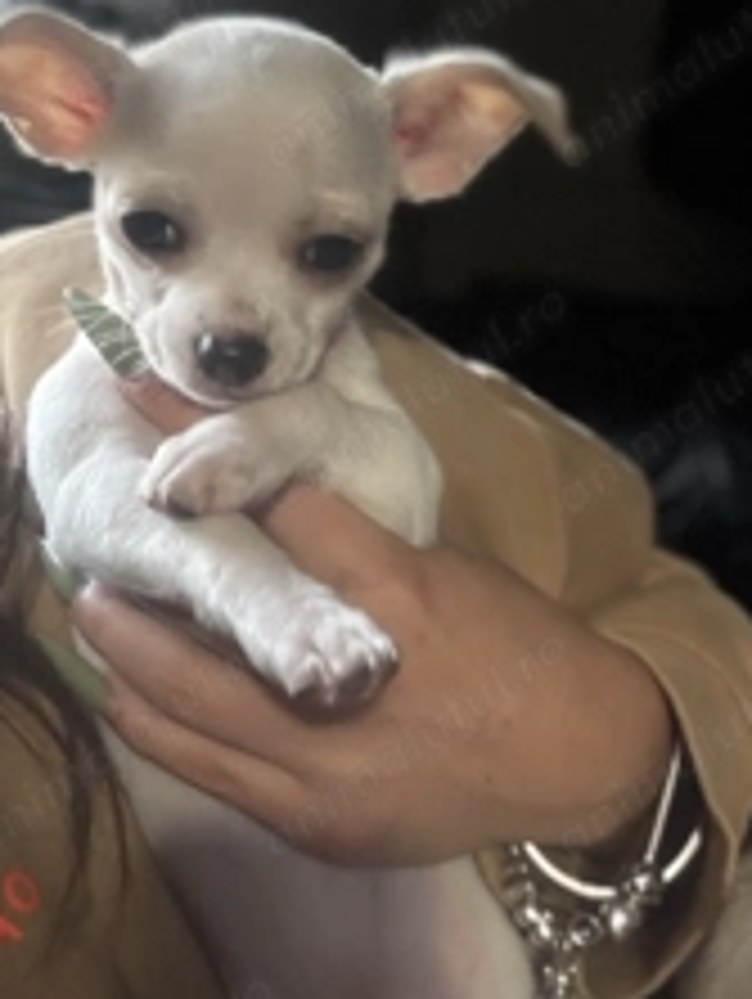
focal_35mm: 54
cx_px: 302
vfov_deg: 35.5
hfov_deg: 27.0
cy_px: 477
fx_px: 1561
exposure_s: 1/50
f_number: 1.9
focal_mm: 2.69
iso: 125
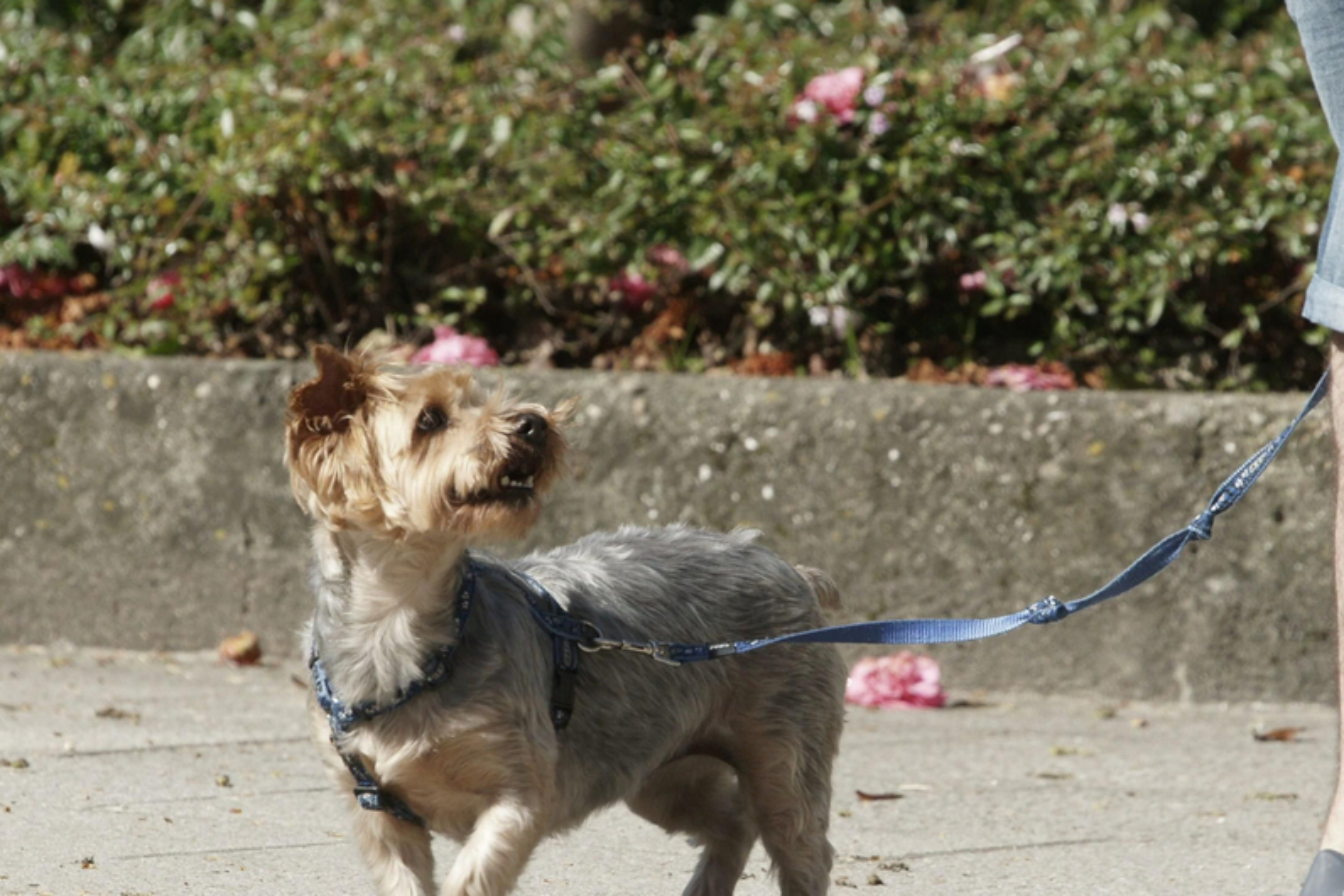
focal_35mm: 804
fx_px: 30019
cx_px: 704
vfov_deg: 1.7
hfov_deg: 2.6
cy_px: 589
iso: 400
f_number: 7.1
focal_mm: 400
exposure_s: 1/800
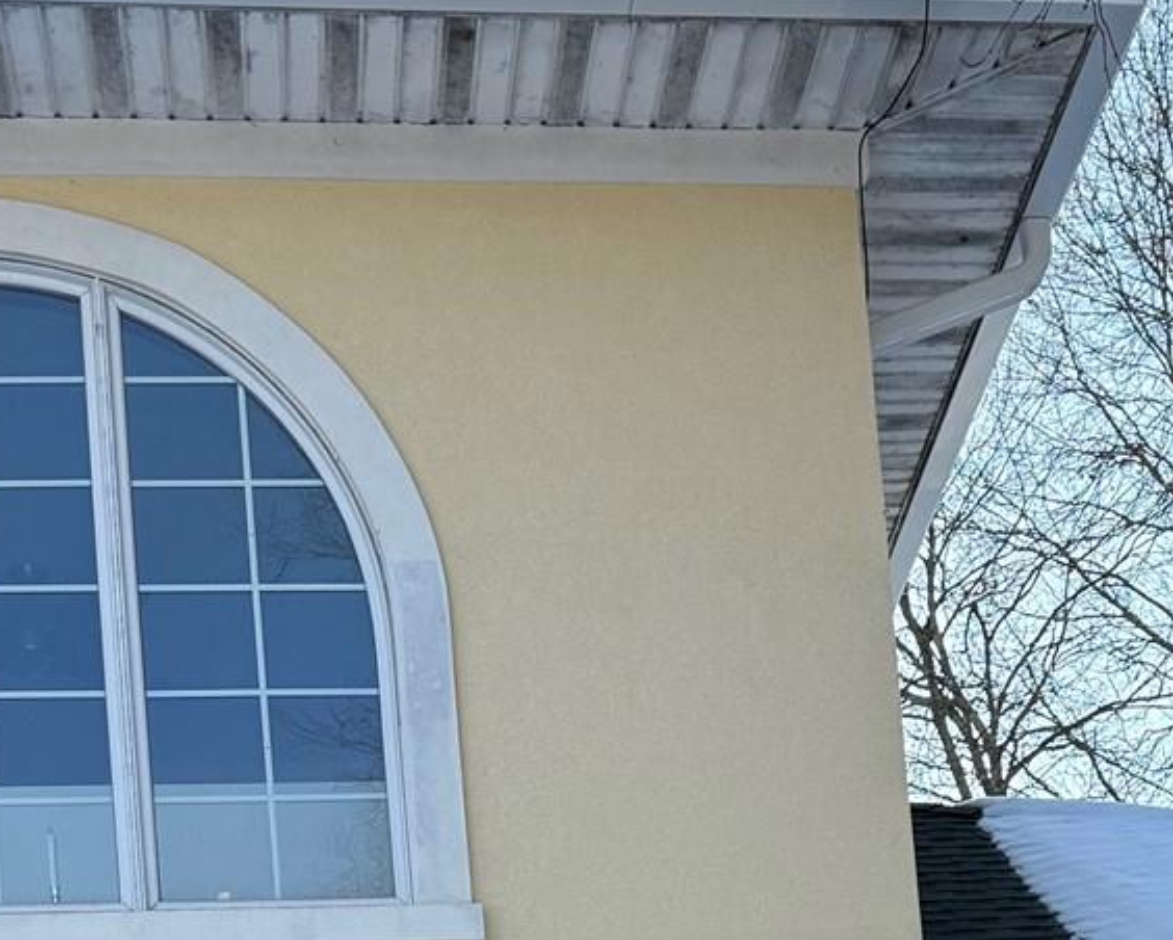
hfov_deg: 22.3
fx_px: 2953
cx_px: 869
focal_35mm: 85
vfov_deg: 16.3
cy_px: 1474
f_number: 1.78
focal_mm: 6.76
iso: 100
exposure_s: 1/1949
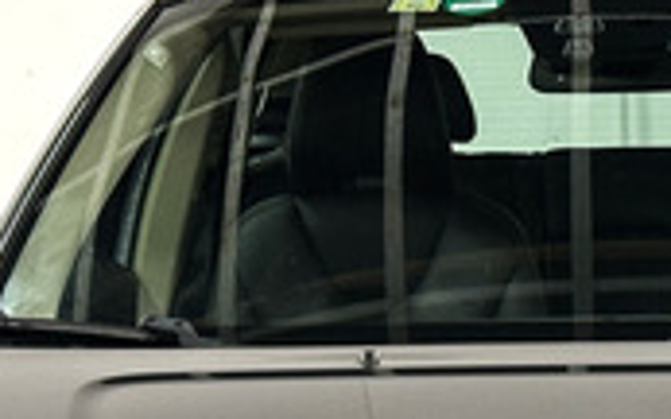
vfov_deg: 6.7
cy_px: 671
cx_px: 621
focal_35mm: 191
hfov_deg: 10.9
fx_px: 3492
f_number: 1.8
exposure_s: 1/35
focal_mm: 6.86
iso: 200
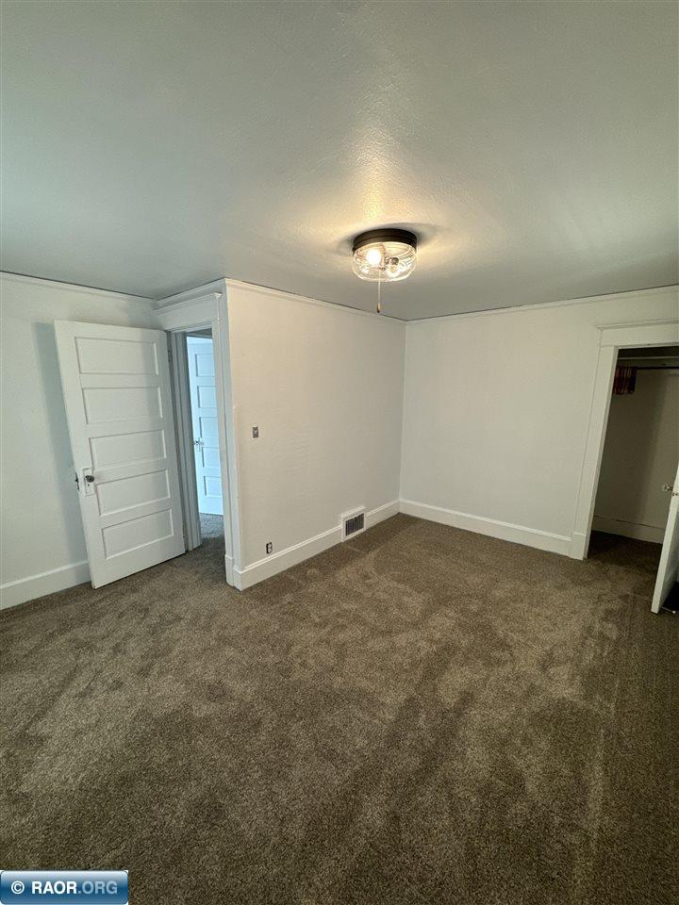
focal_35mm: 14
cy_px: 452
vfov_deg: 102.1
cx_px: 340
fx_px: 366
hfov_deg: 85.7
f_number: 2.2
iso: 250
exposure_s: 1/120
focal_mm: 2.22
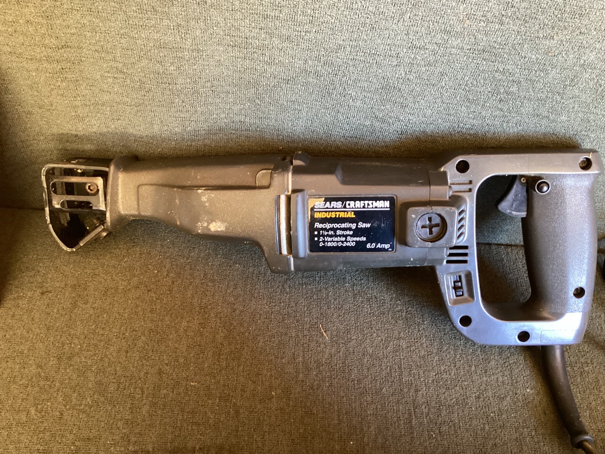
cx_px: 302
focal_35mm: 31
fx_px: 542
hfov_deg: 58.3
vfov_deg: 45.4
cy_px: 227
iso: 400
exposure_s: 1/33
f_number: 2.4
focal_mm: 3.3
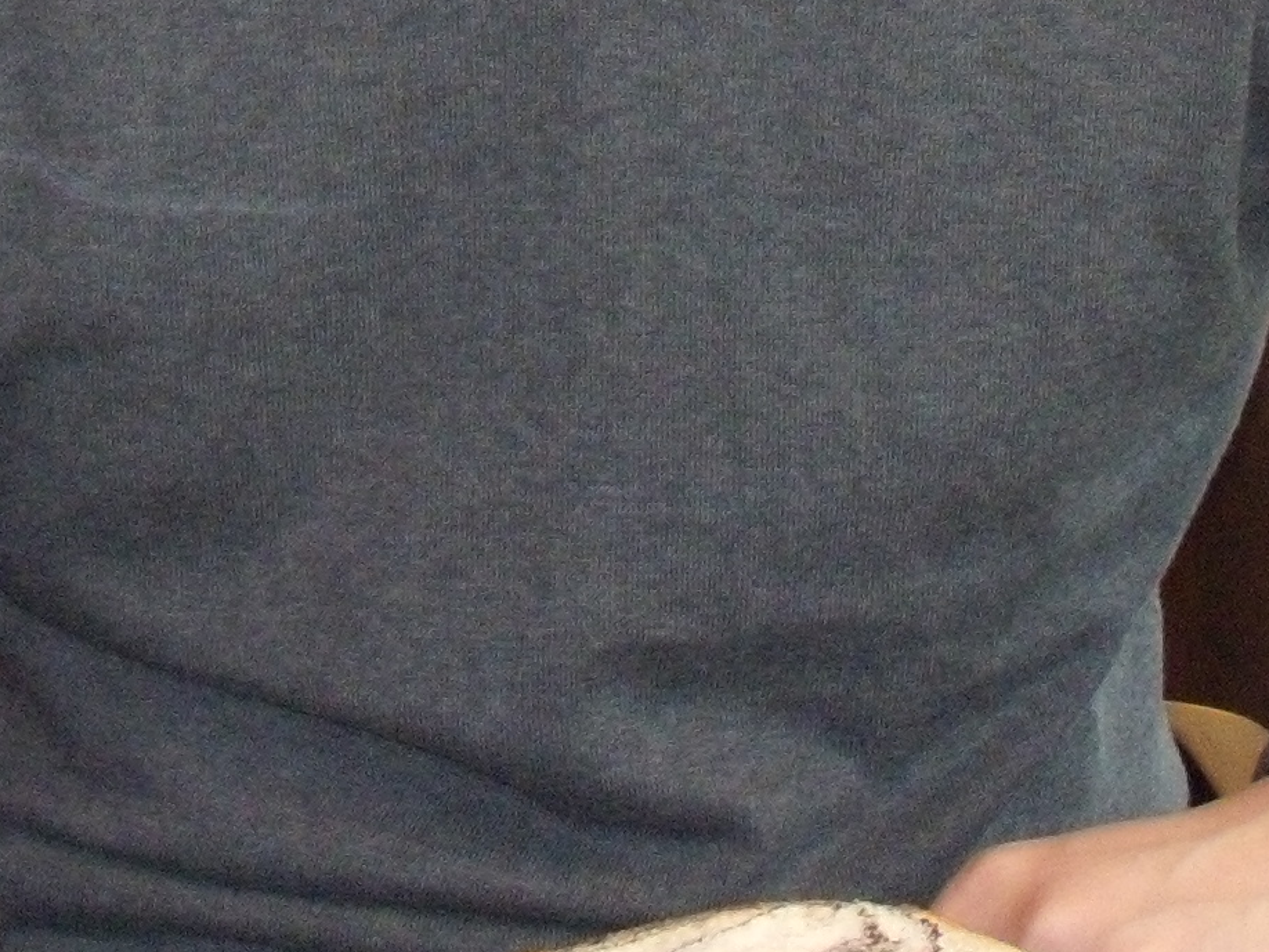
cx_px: 545
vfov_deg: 11.1
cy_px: -467
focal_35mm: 128
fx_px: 4694
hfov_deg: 15.4
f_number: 3.6
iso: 320
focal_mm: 6.4
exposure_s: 1/60
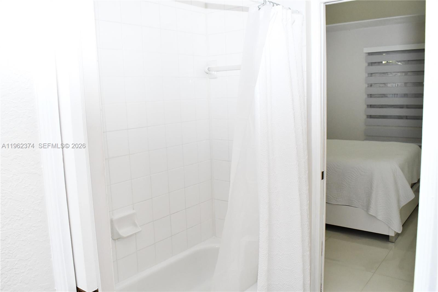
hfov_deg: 61.9
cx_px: 219
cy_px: 146
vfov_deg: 43.6
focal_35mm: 30
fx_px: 365
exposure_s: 1/250
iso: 4000
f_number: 8
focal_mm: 20
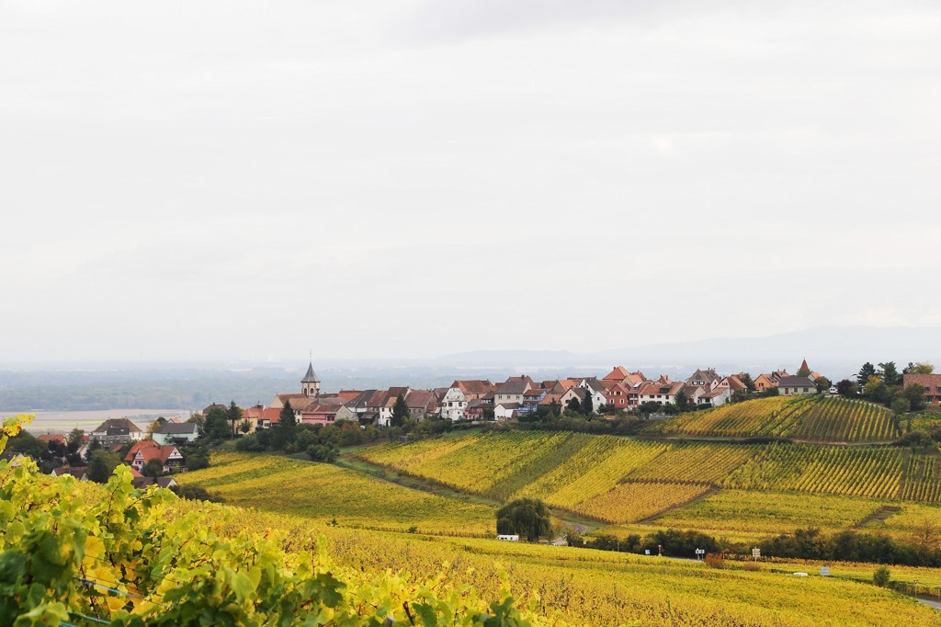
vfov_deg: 13.0
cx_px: 470
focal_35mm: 105
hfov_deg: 19.5
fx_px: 2744
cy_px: 314
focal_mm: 70
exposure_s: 1/200
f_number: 7.1
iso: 200
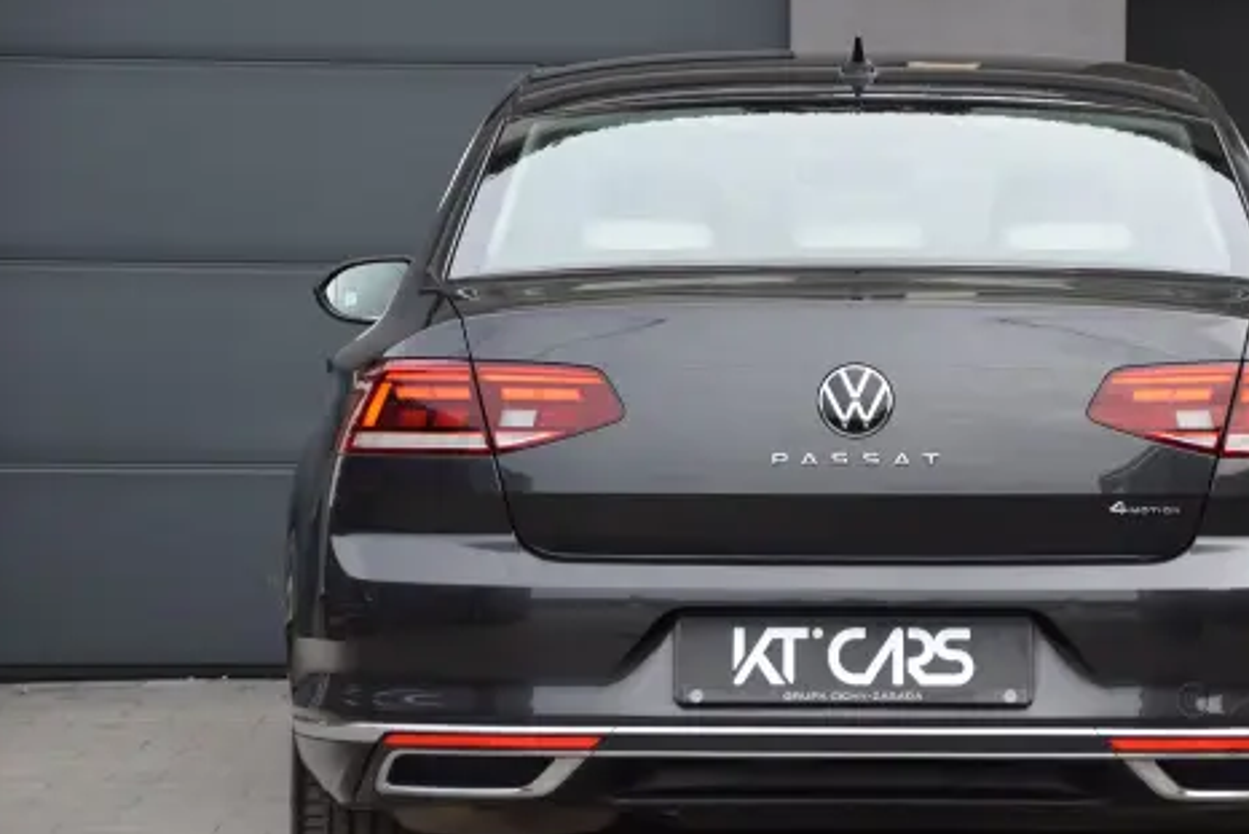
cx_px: 834
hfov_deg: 11.6
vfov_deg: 7.8
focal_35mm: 177
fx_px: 6142
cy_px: 484
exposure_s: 1/400
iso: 320
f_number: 5.3
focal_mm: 86
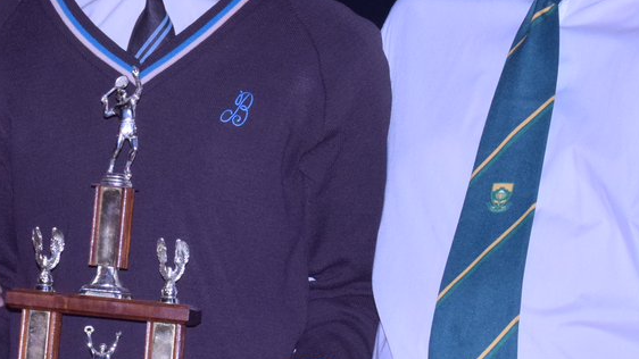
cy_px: -7
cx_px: 78
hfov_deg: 9.8
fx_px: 3693
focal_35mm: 218
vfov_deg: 5.6
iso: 1000
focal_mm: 52
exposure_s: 1/60
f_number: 8
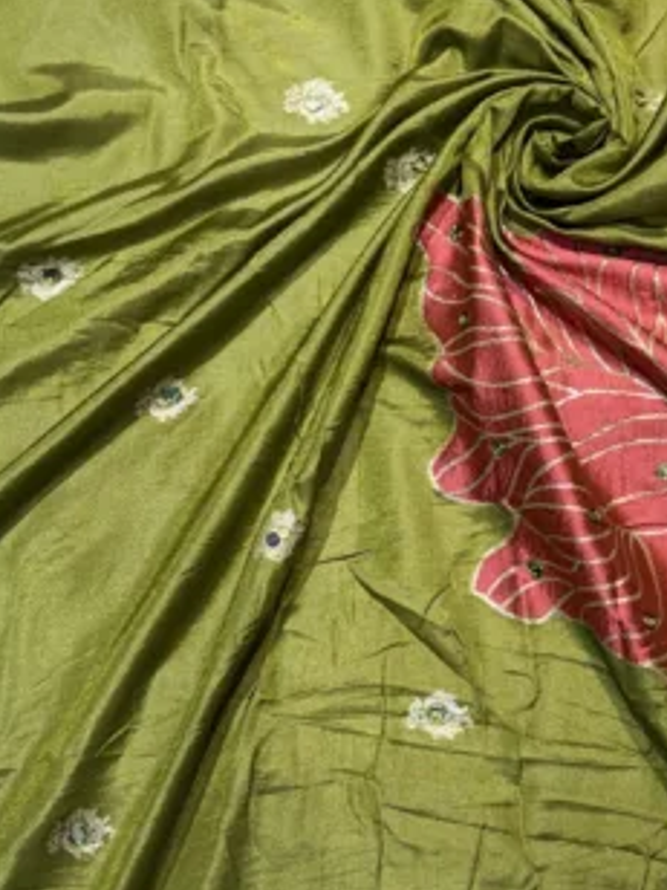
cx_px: 485
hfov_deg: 19.3
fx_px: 1953
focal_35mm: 76
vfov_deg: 25.7
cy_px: 441
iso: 40
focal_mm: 5.96
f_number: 1.6
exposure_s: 1/100
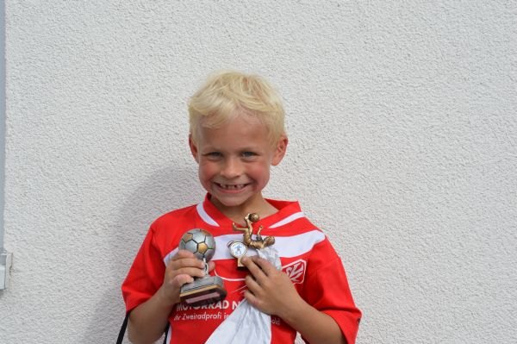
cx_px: 258
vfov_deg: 20.6
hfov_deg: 30.5
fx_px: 947
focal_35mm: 66
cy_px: 172
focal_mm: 44
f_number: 8
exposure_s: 1/250
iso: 100
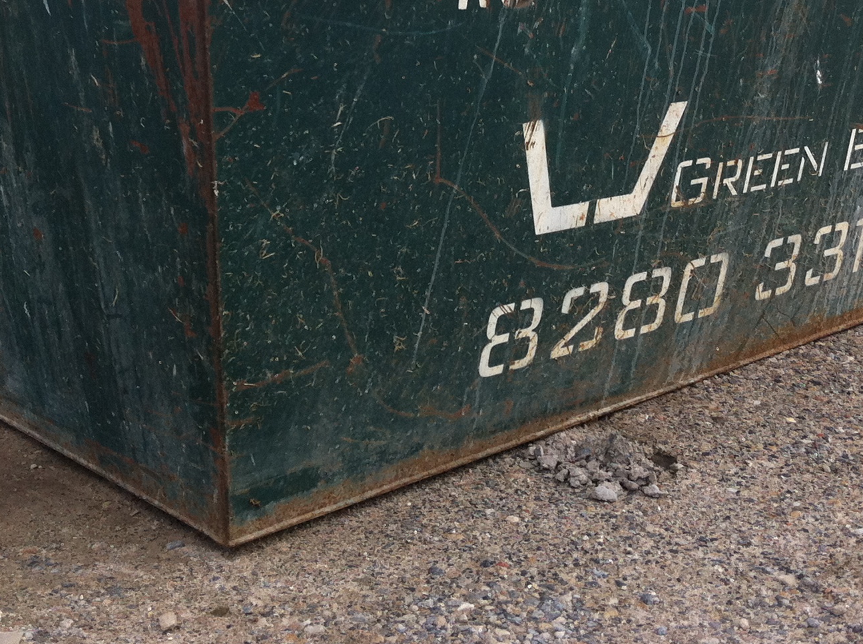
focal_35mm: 70
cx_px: 369
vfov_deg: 20.3
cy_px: 5
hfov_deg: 27.8
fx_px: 1743
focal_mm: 3.85
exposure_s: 1/164
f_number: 2.8
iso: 80
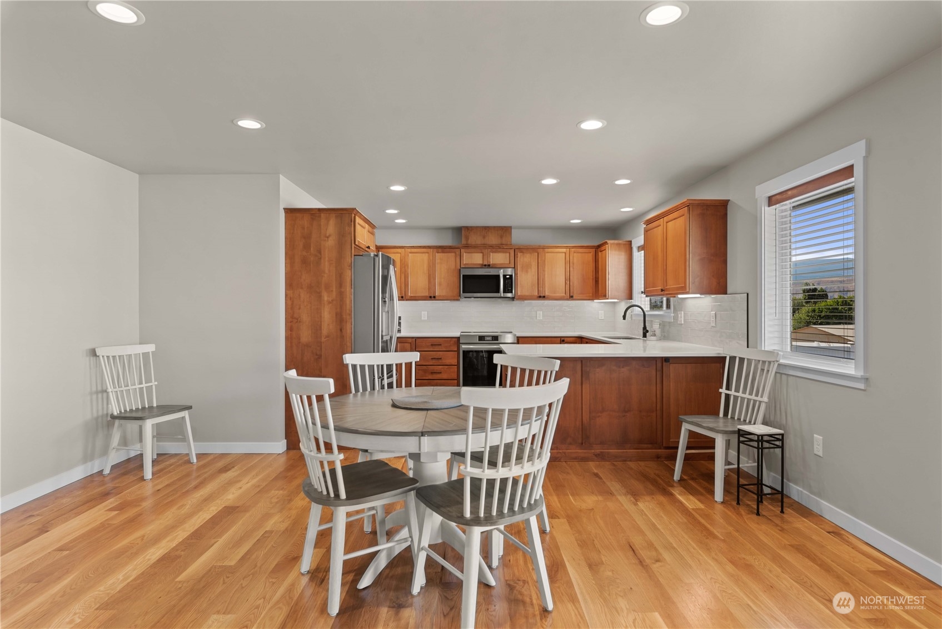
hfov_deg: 86.9
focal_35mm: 19
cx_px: 471
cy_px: 314
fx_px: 497
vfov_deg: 64.6
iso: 200
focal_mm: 19
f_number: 7.1
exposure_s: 1/4
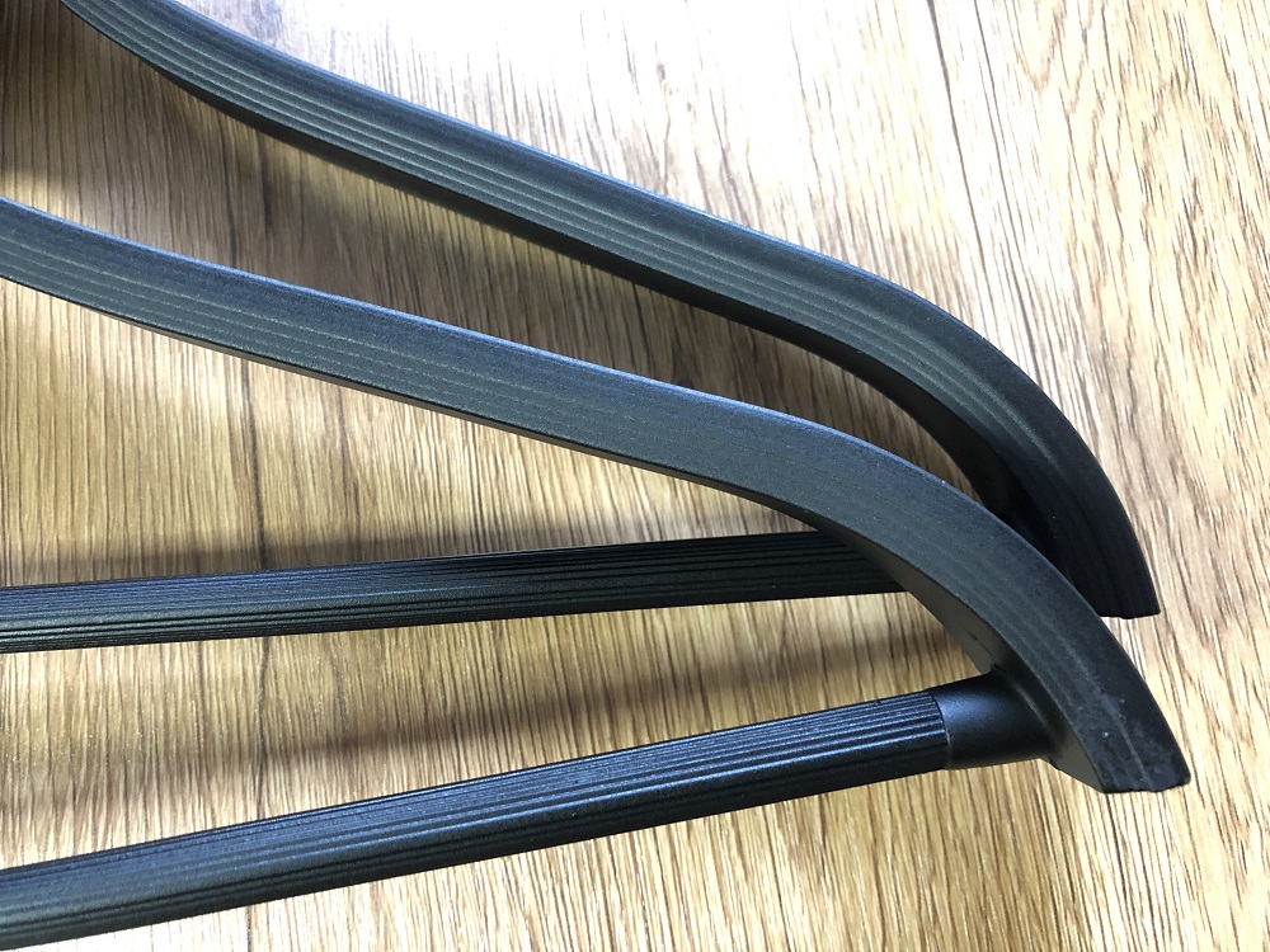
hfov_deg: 63.4
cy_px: 476
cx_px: 635
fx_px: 1027
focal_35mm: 28
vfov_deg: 49.7
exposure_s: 1/6
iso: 100
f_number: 1.8
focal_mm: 3.99
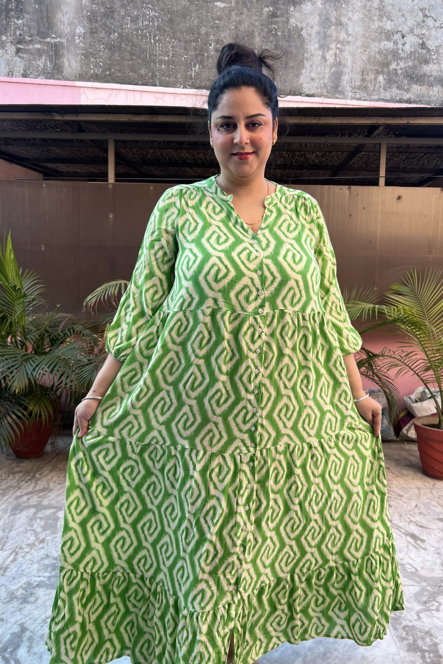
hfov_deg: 46.3
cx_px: 247
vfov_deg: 65.5
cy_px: 343
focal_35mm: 28
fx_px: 517
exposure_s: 1/346
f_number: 1.5
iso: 50
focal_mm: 5.7
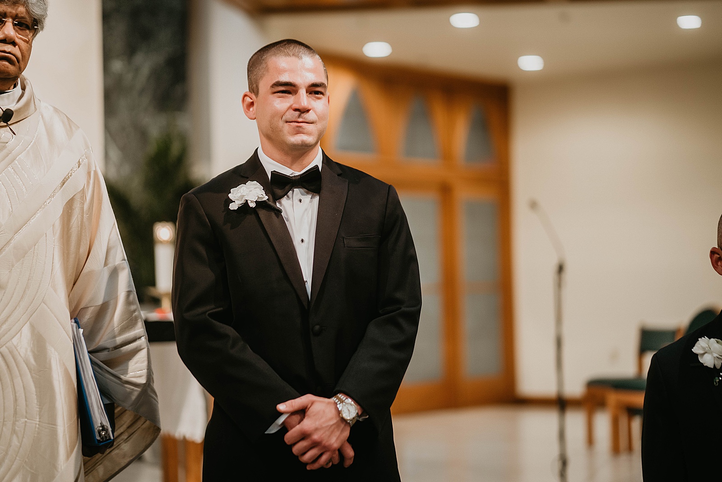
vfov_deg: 16.1
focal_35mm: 85
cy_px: 241
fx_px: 1705
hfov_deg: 23.9
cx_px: 361
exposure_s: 1/125
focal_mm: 85
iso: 800
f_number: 1.8
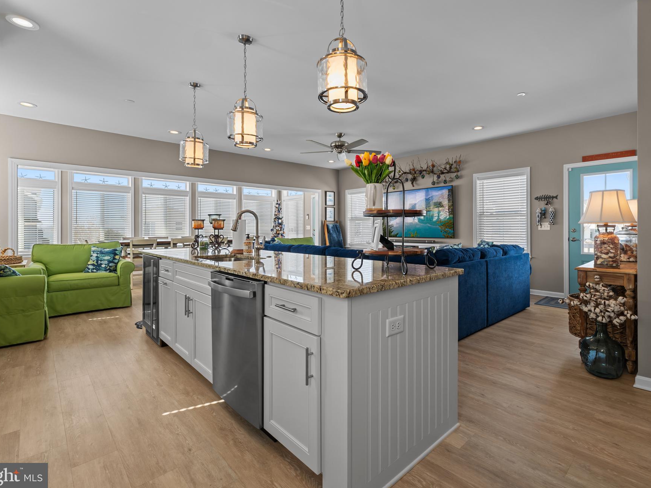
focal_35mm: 17
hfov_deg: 90.9
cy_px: 235
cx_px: 349
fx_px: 320
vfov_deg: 74.7
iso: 200
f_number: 6.3
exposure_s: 1/4
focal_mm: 10
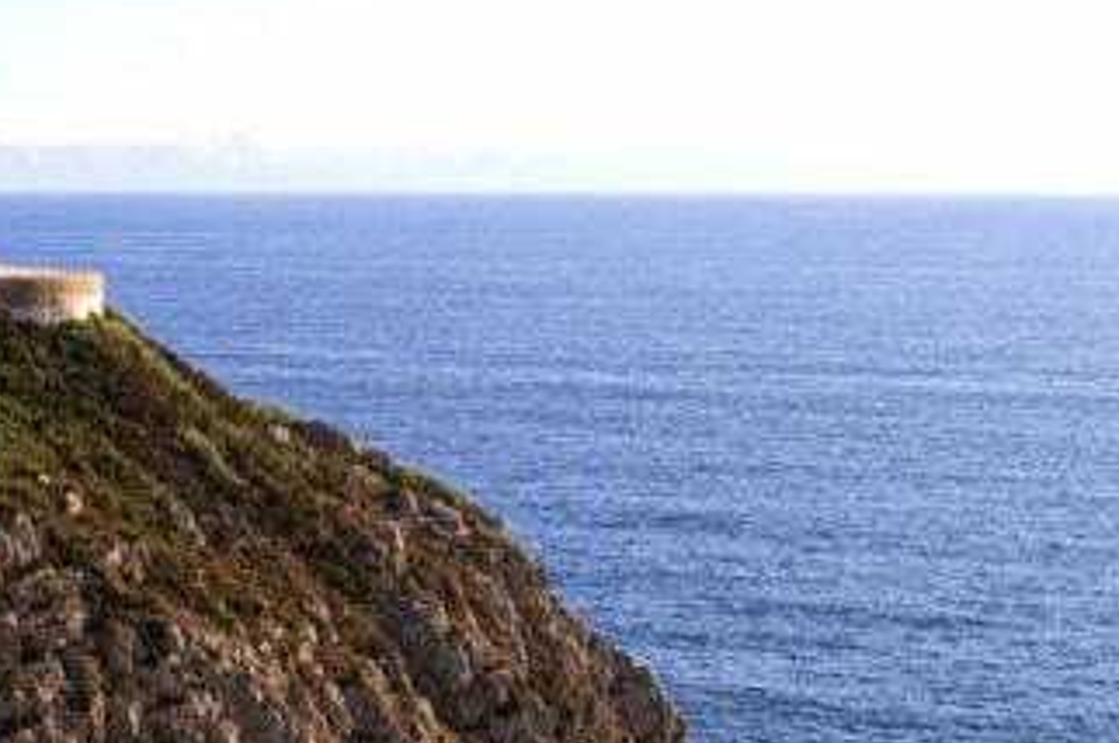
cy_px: 339
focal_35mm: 93
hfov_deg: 20.7
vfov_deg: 14.7
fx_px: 2888
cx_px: -156
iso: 200
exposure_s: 1/250
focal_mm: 26
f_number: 11
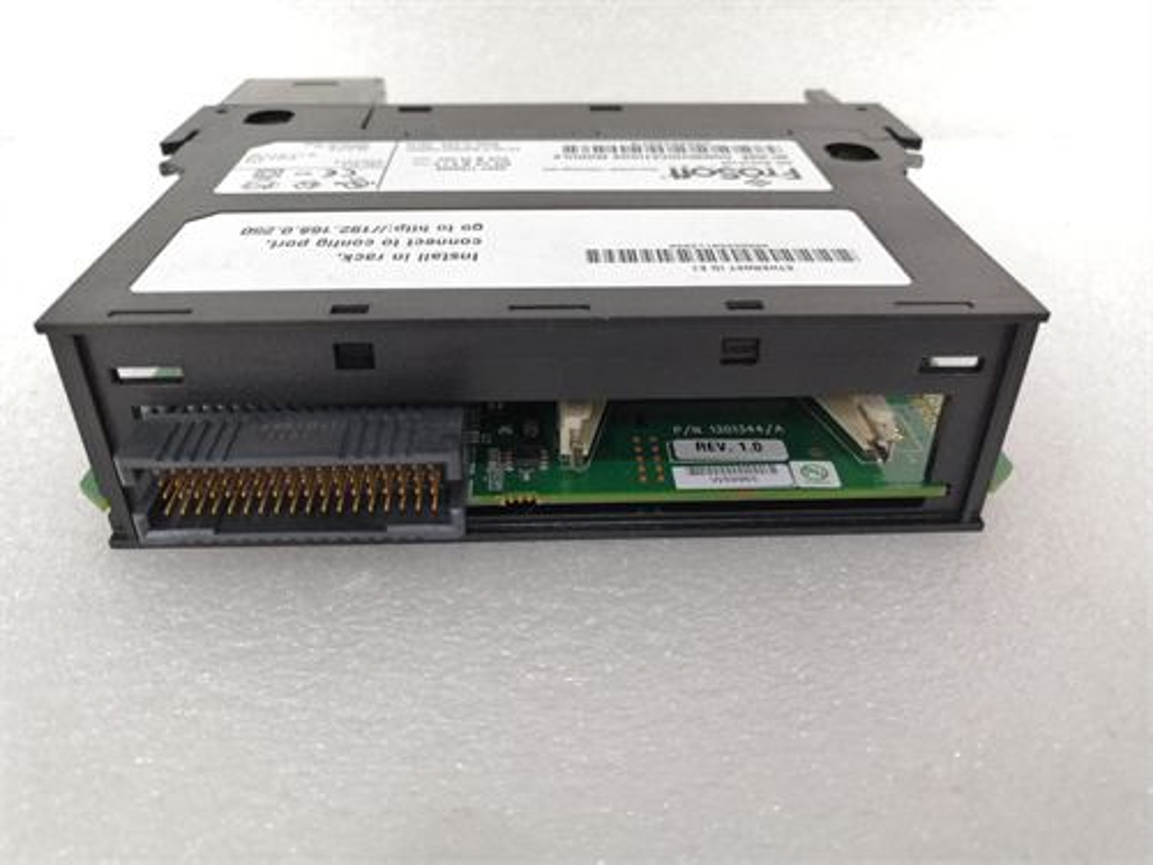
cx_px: 576
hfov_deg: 65.3
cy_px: 432
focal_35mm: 27
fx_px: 899
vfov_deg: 51.4
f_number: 1.8
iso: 320
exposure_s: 1/33.3
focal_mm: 3.95
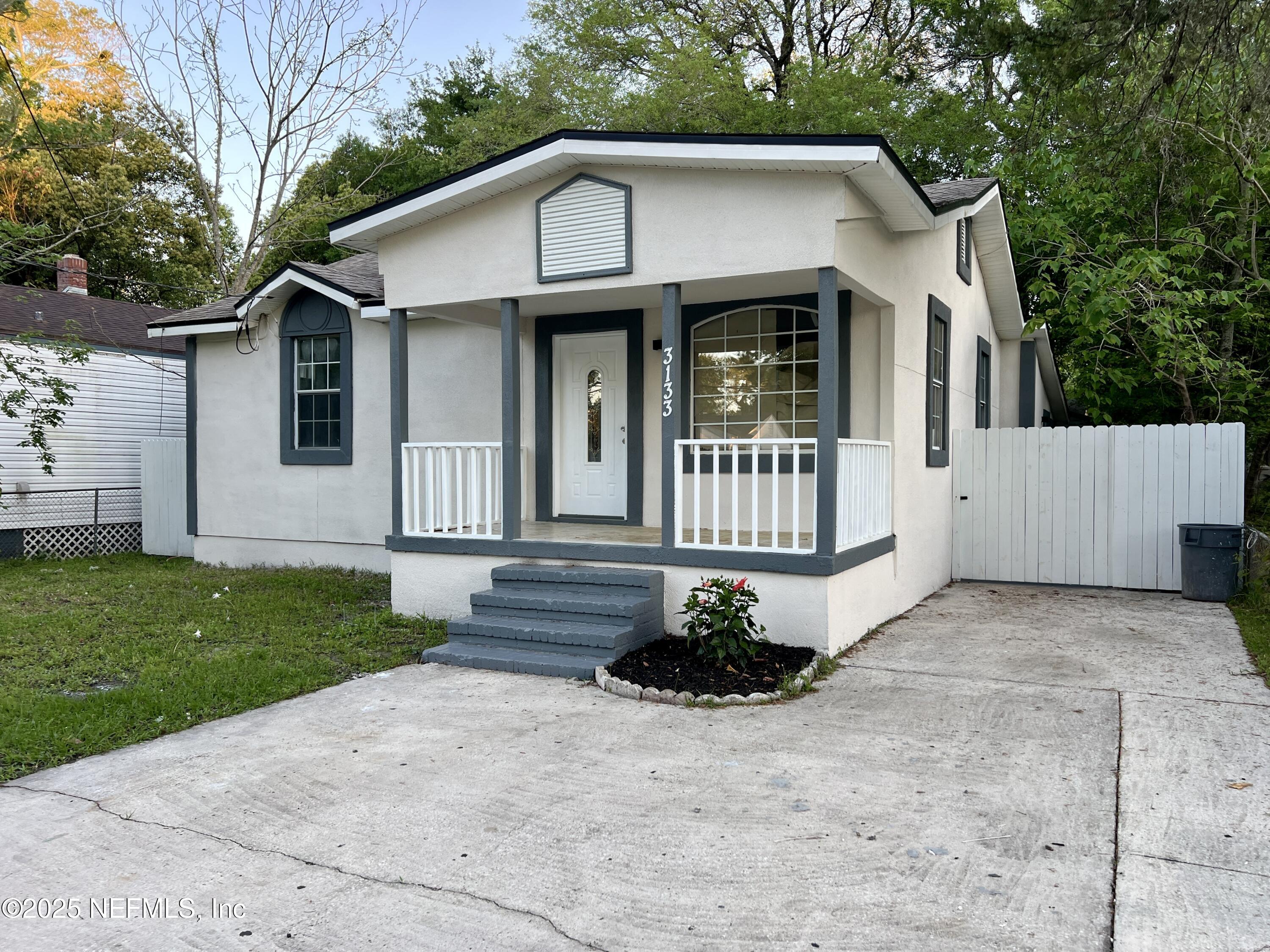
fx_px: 954
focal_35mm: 26
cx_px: 635
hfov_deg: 67.3
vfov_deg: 53.1
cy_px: 476
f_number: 1.5
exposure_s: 1/121
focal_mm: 5.7
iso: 40
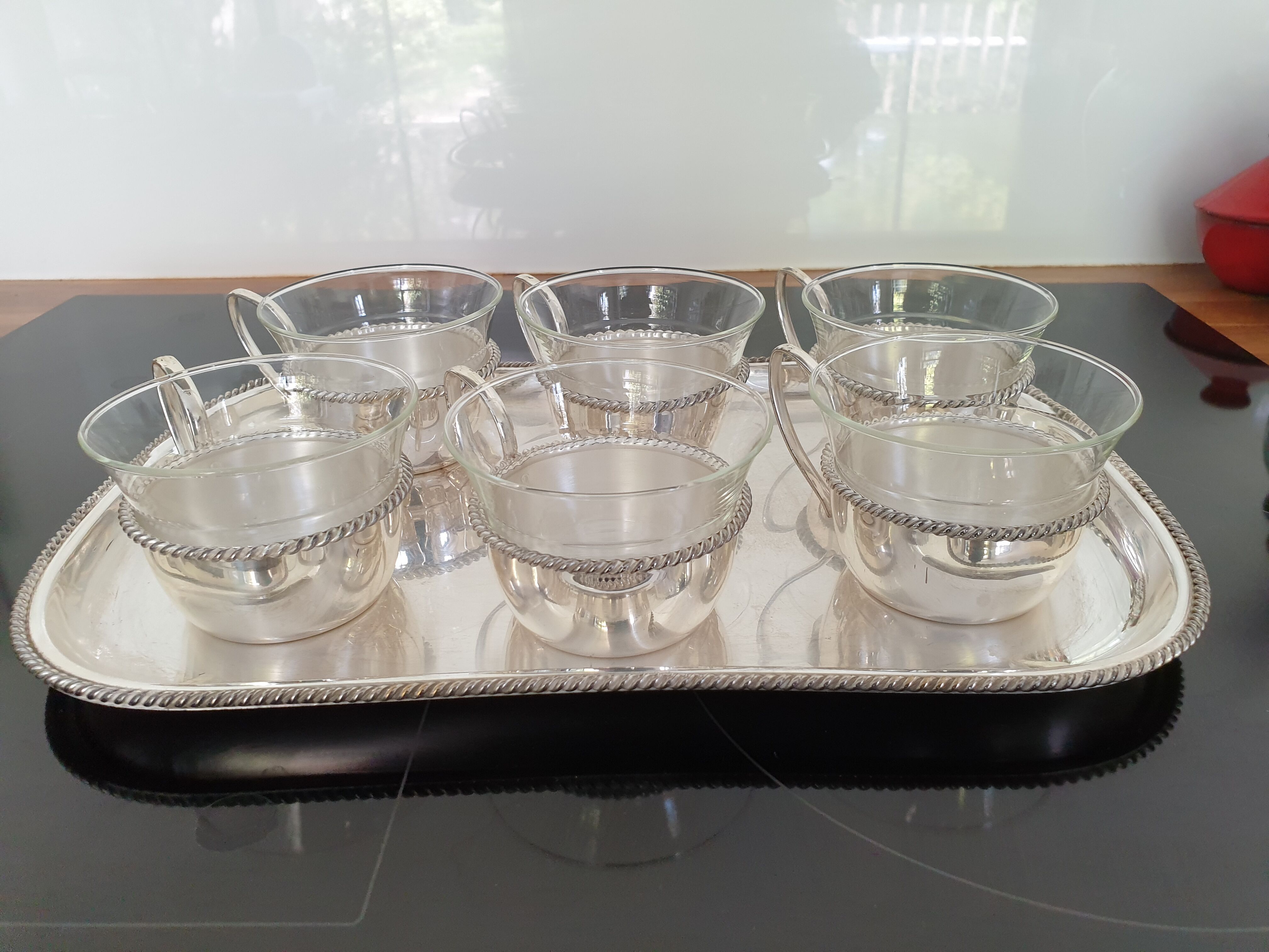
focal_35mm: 26
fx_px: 953
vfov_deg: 53.1
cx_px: 634
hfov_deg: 67.3
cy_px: 476
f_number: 2.4
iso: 160
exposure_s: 1/50
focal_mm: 4.3
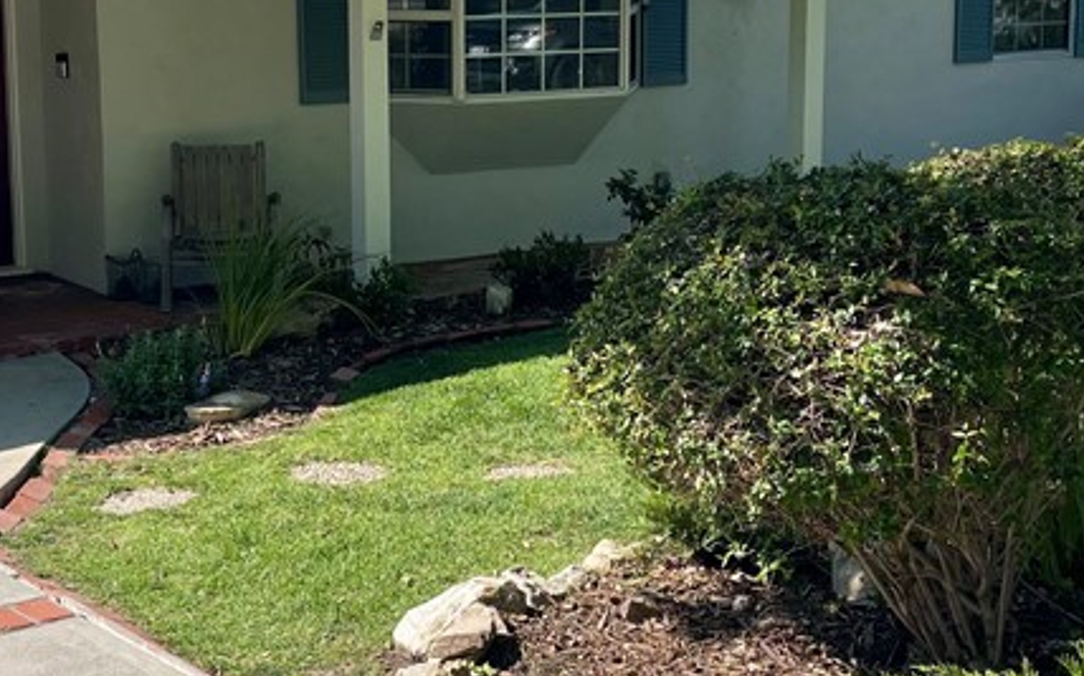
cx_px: 474
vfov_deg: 19.7
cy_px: 256
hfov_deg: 31.1
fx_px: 1949
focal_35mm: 66
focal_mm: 4.2
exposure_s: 1/2212
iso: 32
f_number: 1.6
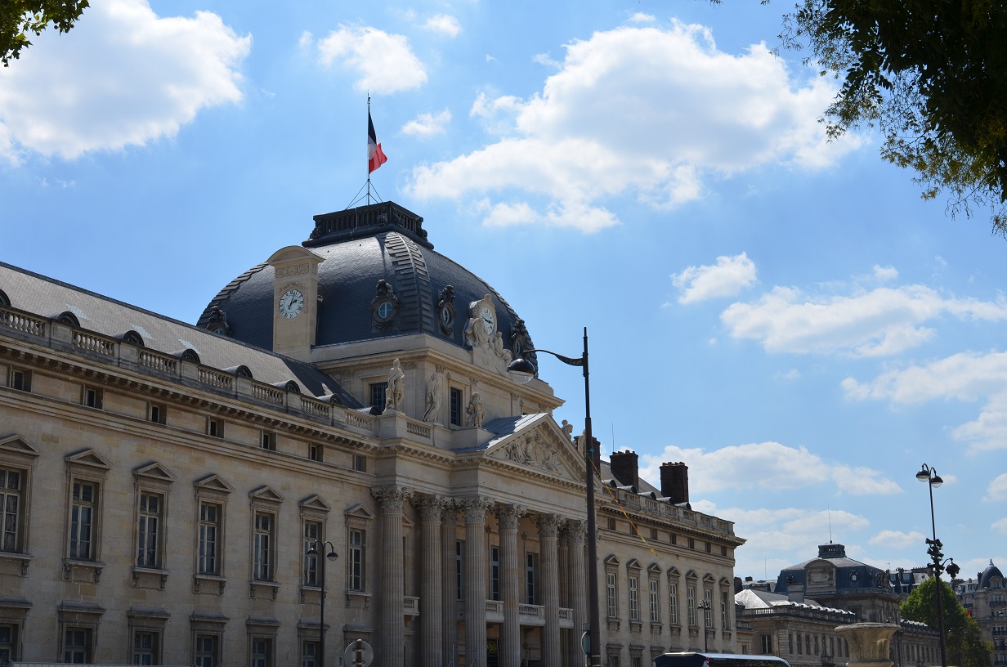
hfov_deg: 37.9
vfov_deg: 25.6
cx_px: 504
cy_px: 334
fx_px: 1465
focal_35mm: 52
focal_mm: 35
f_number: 9
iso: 100
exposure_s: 1/320
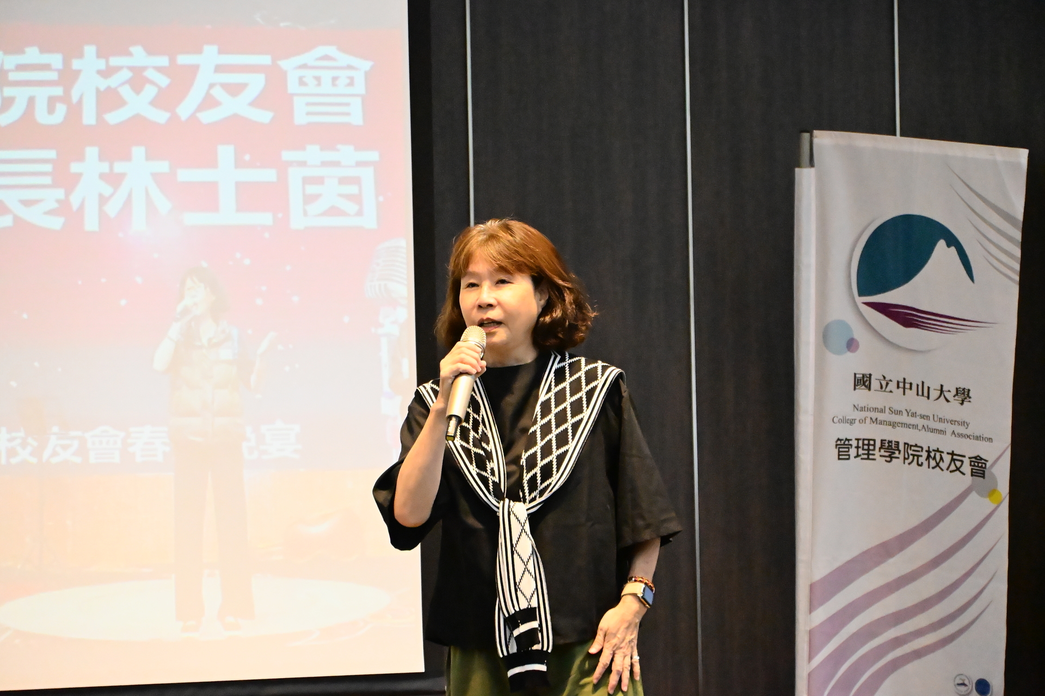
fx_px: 3875
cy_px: 348
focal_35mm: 134
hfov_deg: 15.4
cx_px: 522
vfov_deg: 10.3
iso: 10000
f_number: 5.6
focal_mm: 89
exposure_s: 1/500
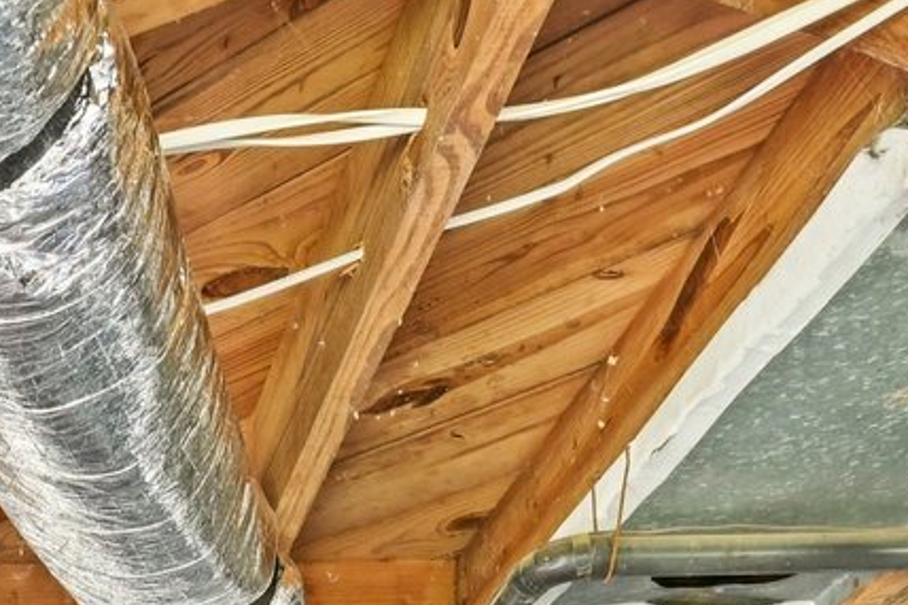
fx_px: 1689
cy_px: 1287
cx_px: -112
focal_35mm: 67
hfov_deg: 27.3
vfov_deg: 15.3
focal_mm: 14
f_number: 8
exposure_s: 1/15
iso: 1250
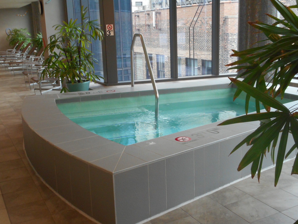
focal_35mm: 44
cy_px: 112
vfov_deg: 32.9
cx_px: 149
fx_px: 379
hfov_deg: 42.9
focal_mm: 7.9
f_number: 4.7
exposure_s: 1/30
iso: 360
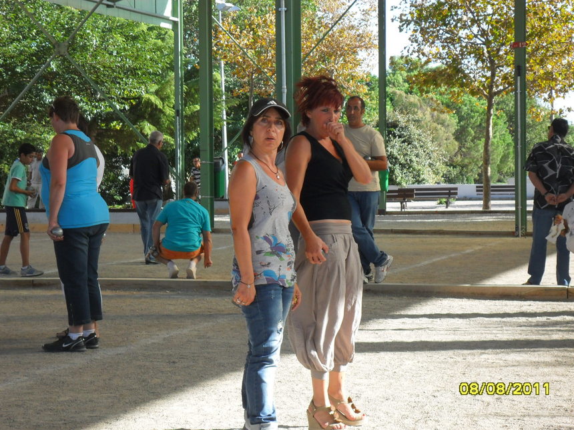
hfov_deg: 18.2
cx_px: 287
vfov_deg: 13.7
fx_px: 1791
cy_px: 215
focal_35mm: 108
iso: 100
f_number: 5
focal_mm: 19.6
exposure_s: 1/125
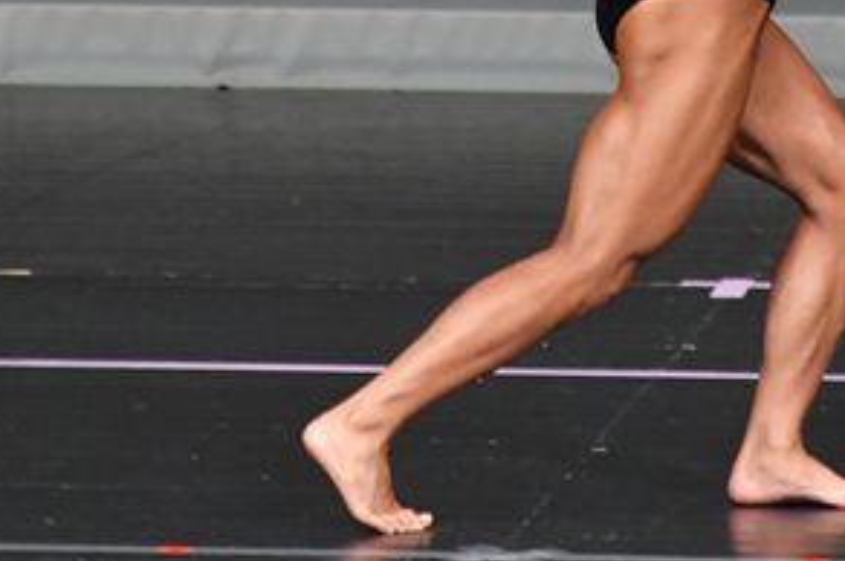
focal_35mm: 837
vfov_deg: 1.6
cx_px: 708
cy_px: -159
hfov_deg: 2.5
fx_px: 19624
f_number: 5.6
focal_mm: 210
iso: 4000
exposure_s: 1/400
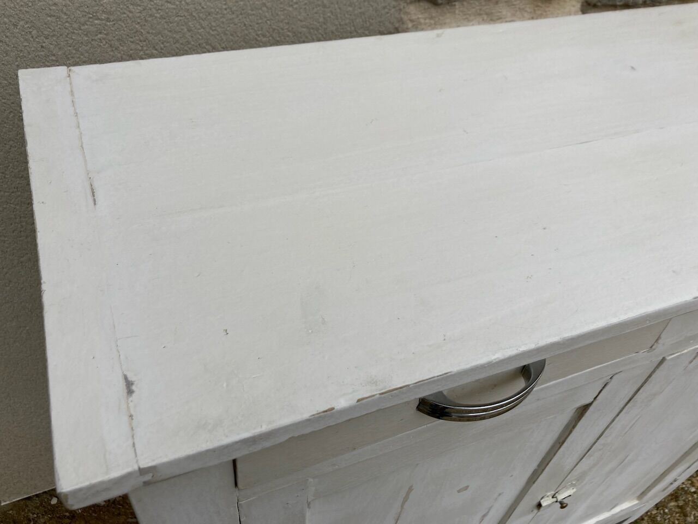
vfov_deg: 49.7
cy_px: 262
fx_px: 565
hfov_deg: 63.4
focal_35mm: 28
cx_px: 349
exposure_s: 1/1473
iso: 20
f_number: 1.8
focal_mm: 3.99
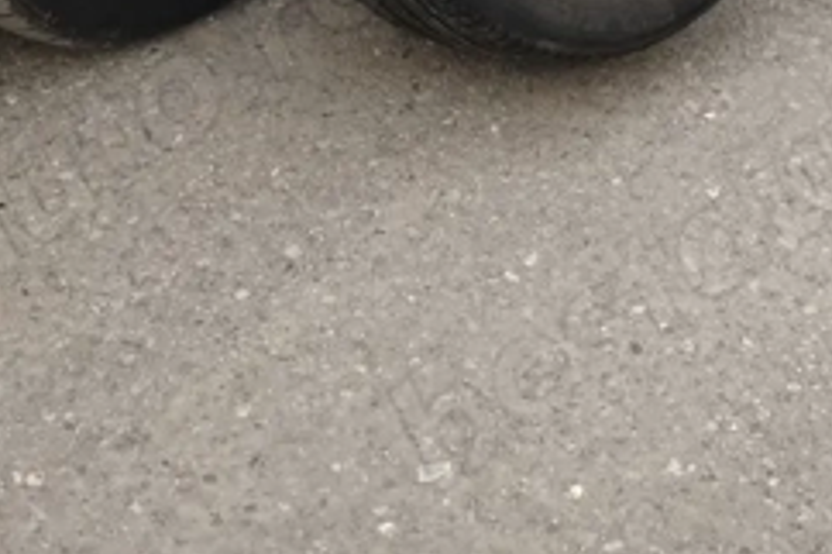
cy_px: -599
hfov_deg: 20.6
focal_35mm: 99
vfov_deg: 12.1
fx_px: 2286
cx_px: 464
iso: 50
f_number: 1.6
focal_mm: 6.57
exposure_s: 1/160
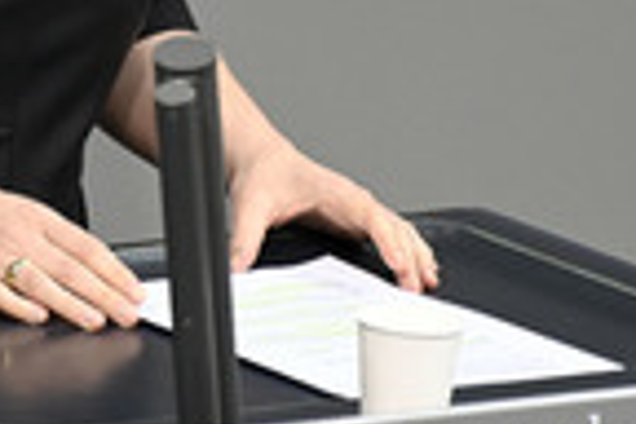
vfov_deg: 1.0
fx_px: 24272
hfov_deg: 1.5
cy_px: -194
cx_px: -15
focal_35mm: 1374
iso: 8000
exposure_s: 1/200
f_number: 5.6
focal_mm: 440
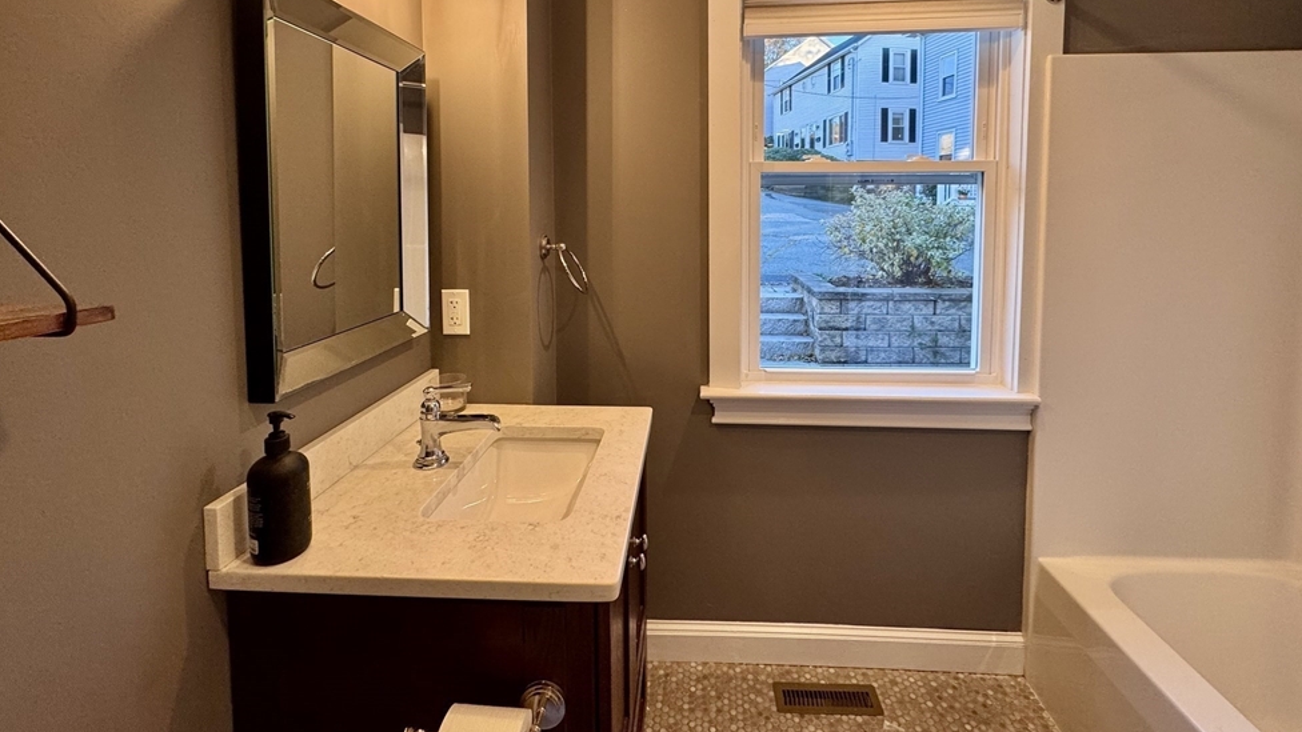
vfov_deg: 65.2
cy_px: 239
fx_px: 552
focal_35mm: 16
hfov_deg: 99.3
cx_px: 678
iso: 160
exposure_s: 1/120
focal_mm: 2.22
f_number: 2.2
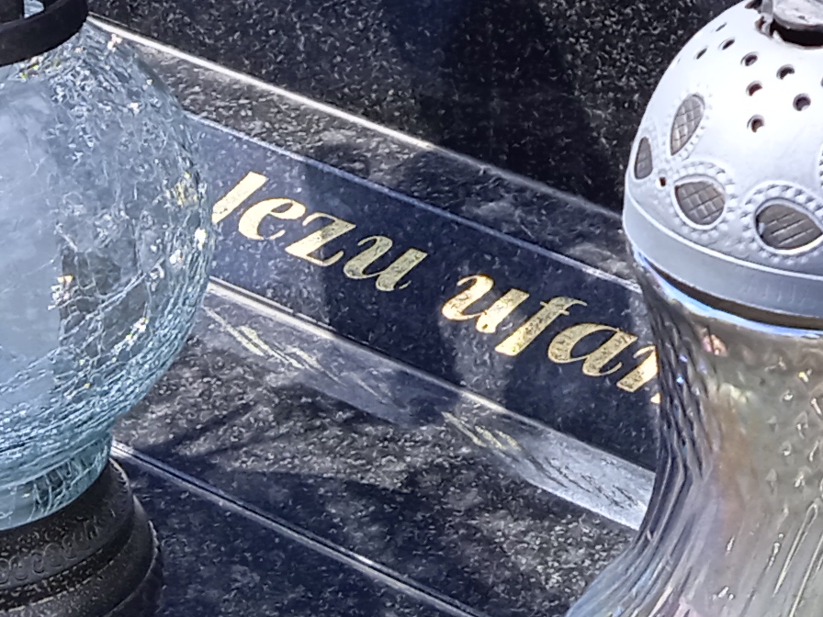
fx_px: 3091
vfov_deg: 11.1
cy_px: -225
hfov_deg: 14.7
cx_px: 949
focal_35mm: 130
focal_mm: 3.43
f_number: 2.2
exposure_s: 1/486
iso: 100
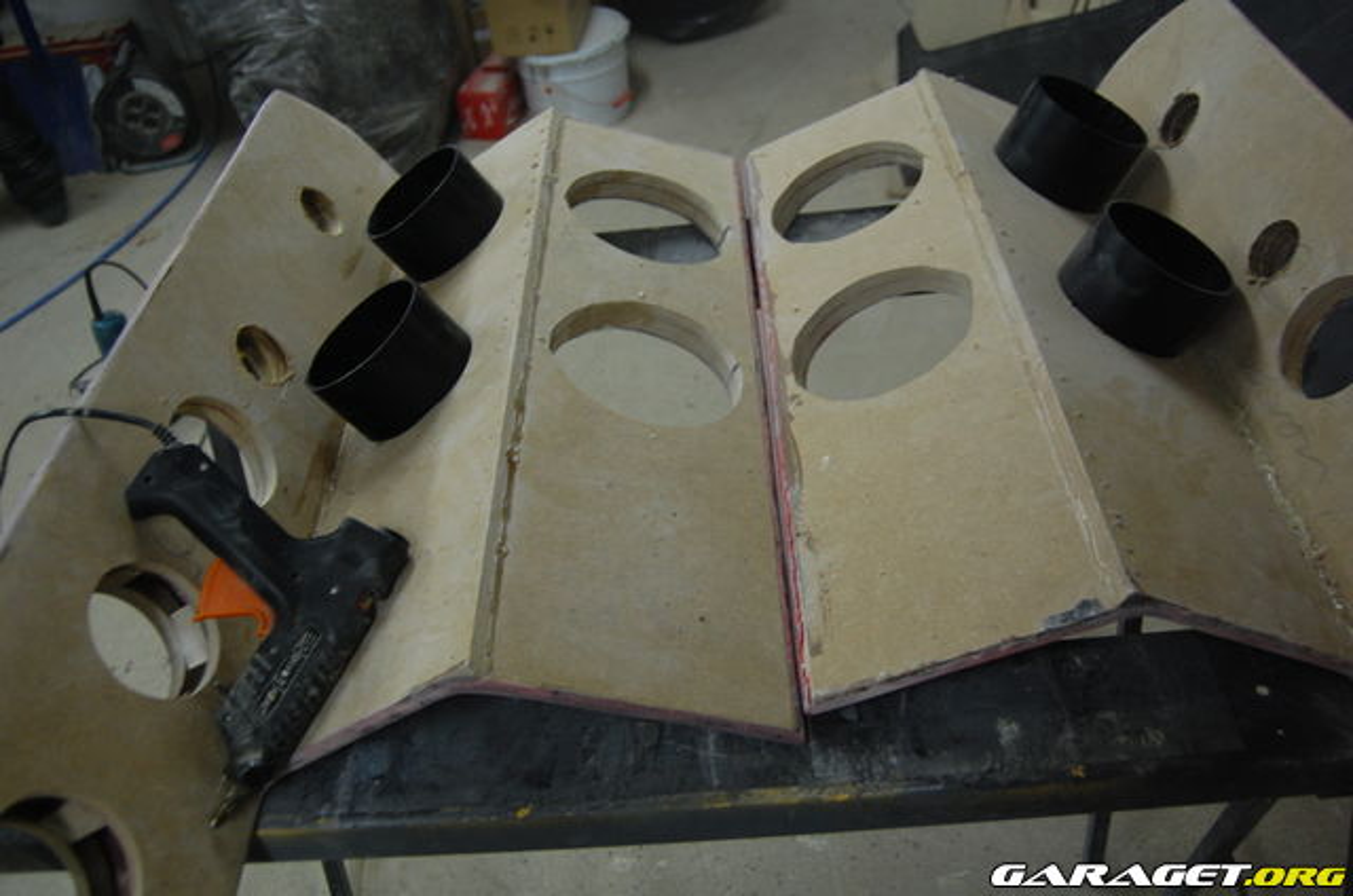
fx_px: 1125
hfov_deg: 62.0
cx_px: 676
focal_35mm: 30
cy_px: 448
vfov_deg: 43.4
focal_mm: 20
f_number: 3.8
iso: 800
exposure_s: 1/25
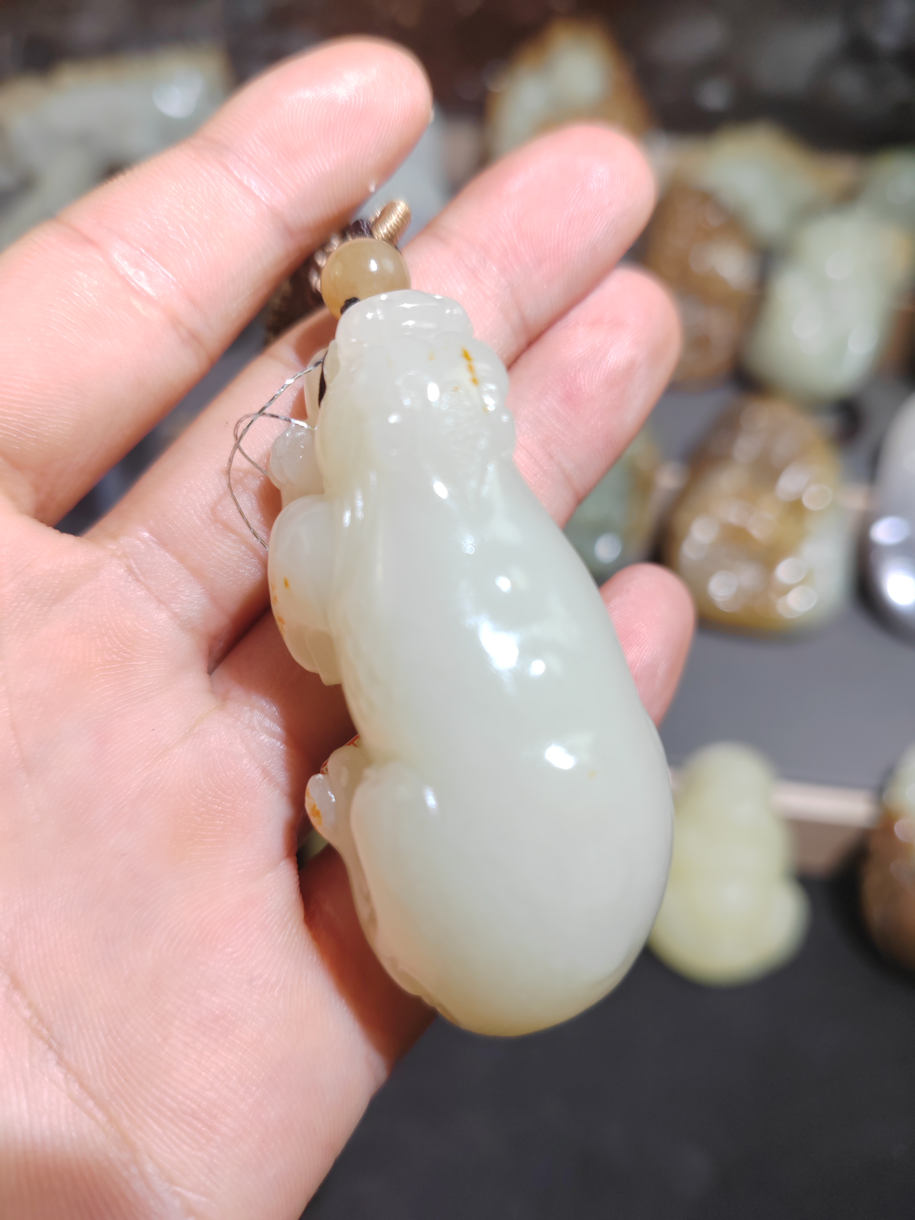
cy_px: 610
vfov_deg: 65.3
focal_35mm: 27
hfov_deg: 51.4
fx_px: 952
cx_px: 458
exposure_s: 1/130
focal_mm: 6.14
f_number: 1.8
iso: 100
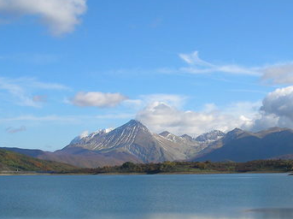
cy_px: 154
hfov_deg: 30.2
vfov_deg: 23.1
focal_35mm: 63
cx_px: 221
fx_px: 532
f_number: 3.7
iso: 50
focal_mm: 6
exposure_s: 1/666
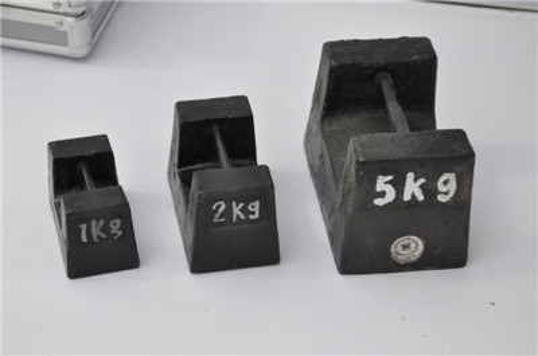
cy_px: 178
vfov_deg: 13.0
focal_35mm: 105
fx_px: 1566
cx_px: 269
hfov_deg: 19.5
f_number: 9
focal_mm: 70
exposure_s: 1/320
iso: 200
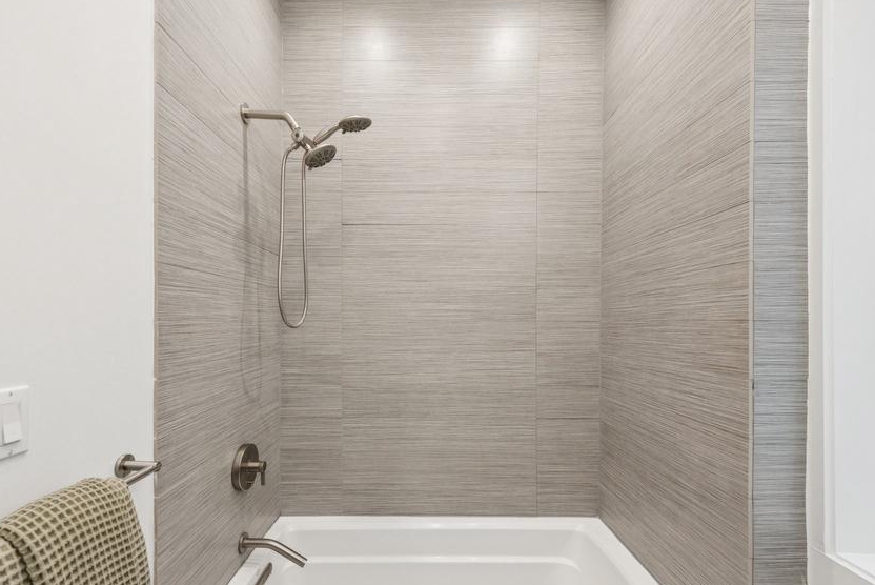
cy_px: 328
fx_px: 389
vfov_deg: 73.5
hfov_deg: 96.7
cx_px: 440
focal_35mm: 16
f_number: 7.1
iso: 640
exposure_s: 1/30
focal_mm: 13
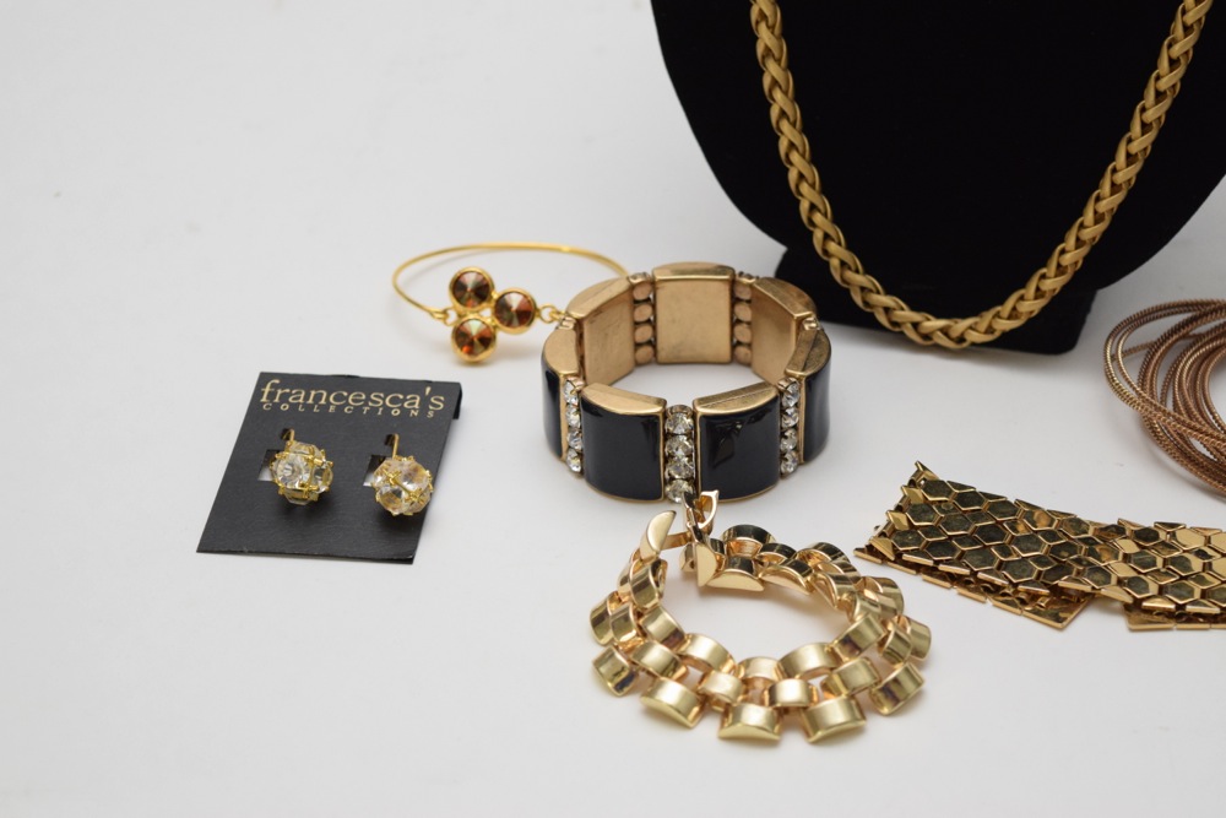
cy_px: 409
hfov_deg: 24.6
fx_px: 2810
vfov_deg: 16.6
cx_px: 613
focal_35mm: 82
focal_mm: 55
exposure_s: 1/60
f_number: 5.6
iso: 1250
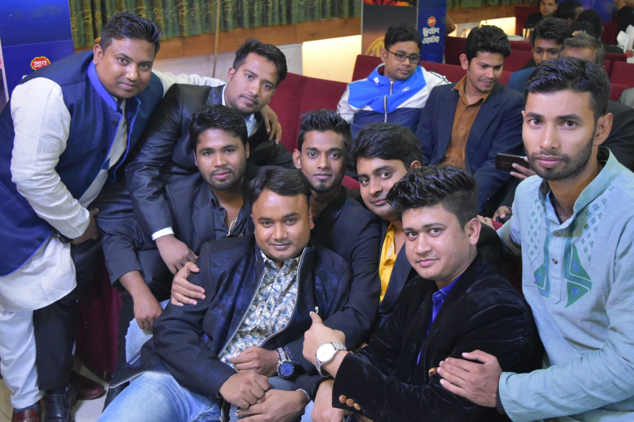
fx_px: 740
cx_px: 317
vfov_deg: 31.9
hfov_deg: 46.4
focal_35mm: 42
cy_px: 211
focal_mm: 28
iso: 2200
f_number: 4.2
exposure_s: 1/30
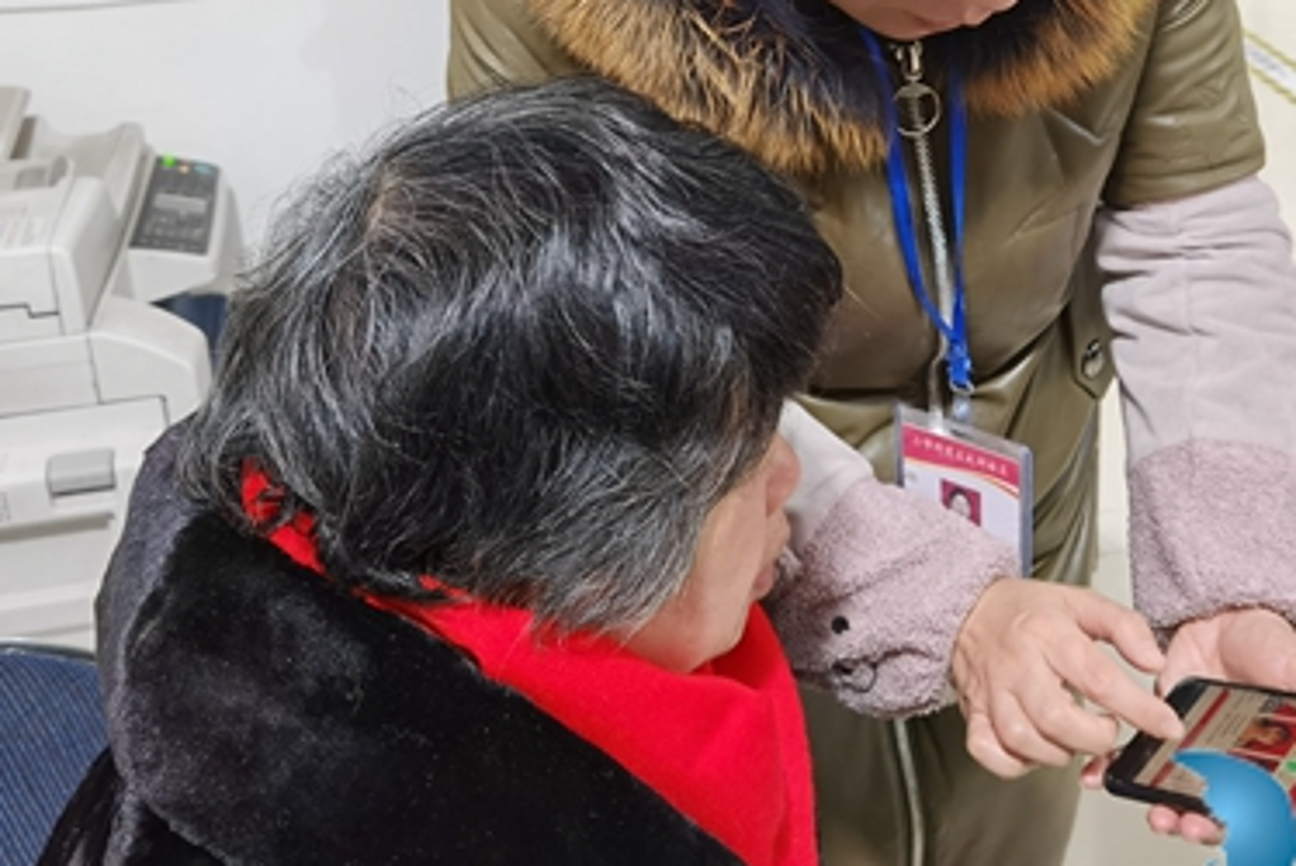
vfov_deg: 27.7
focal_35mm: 48
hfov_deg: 40.8
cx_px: 818
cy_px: 208
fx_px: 1729
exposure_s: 1/33.3
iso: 320
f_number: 1.9
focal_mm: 6.71
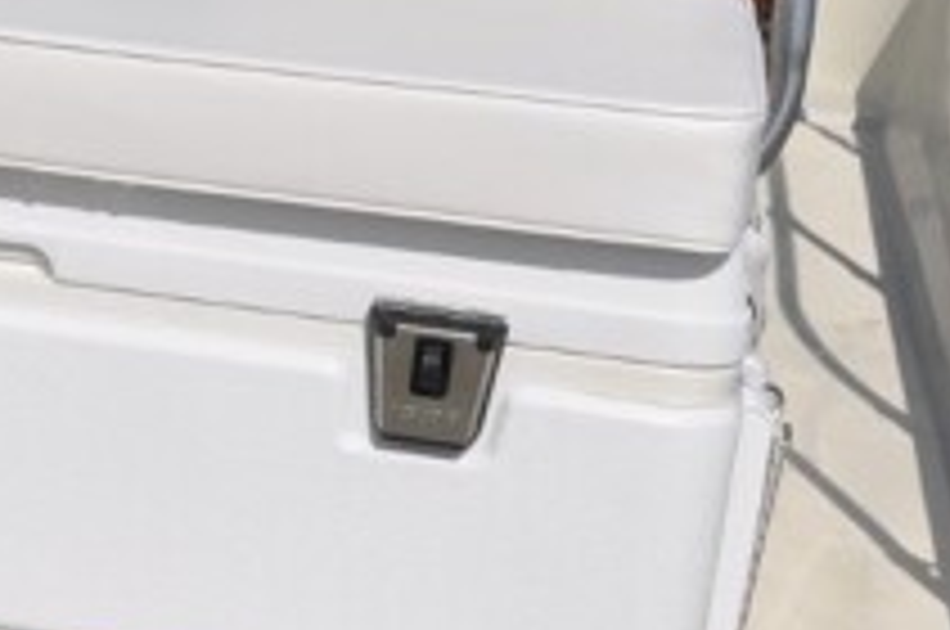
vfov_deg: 10.7
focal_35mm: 128
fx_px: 3373
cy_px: 302
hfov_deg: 15.6
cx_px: -81
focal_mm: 18
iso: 200
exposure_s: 1/500
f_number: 11
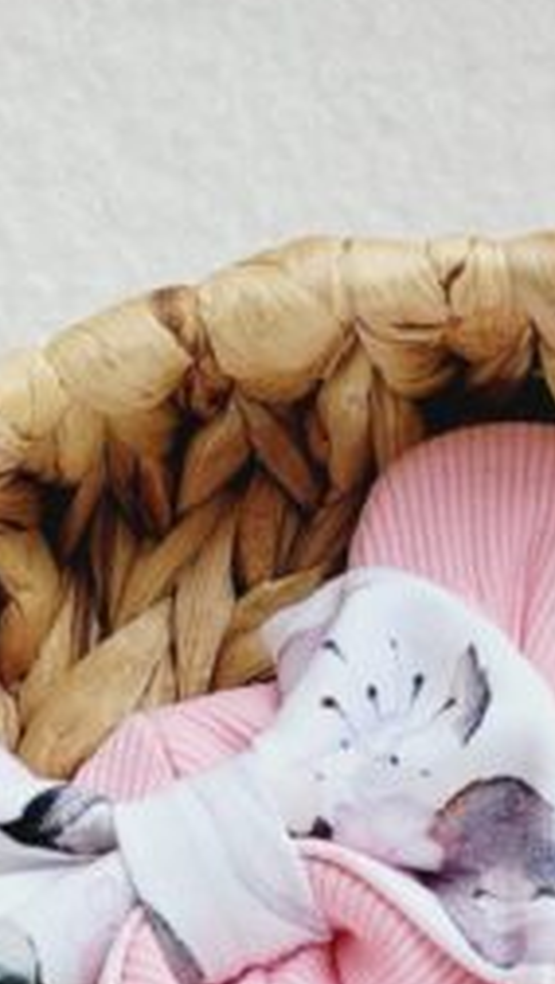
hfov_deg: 13.3
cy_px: 1503
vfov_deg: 20.2
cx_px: 512
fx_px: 2351
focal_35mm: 90
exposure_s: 1/100
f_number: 1.8
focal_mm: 5.4
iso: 200
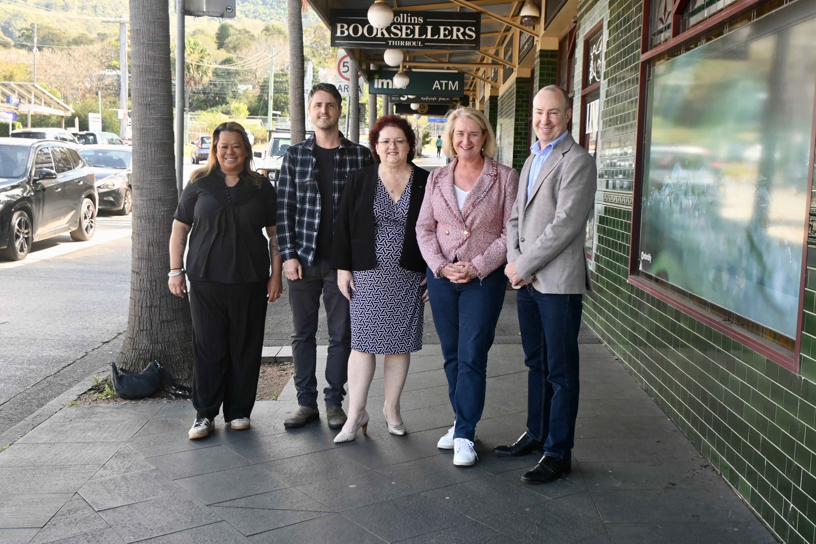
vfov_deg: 30.8
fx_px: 986
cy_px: 272
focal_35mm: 44
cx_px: 408
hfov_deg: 45.0
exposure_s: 1/250
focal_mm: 29
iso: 400
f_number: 4.8
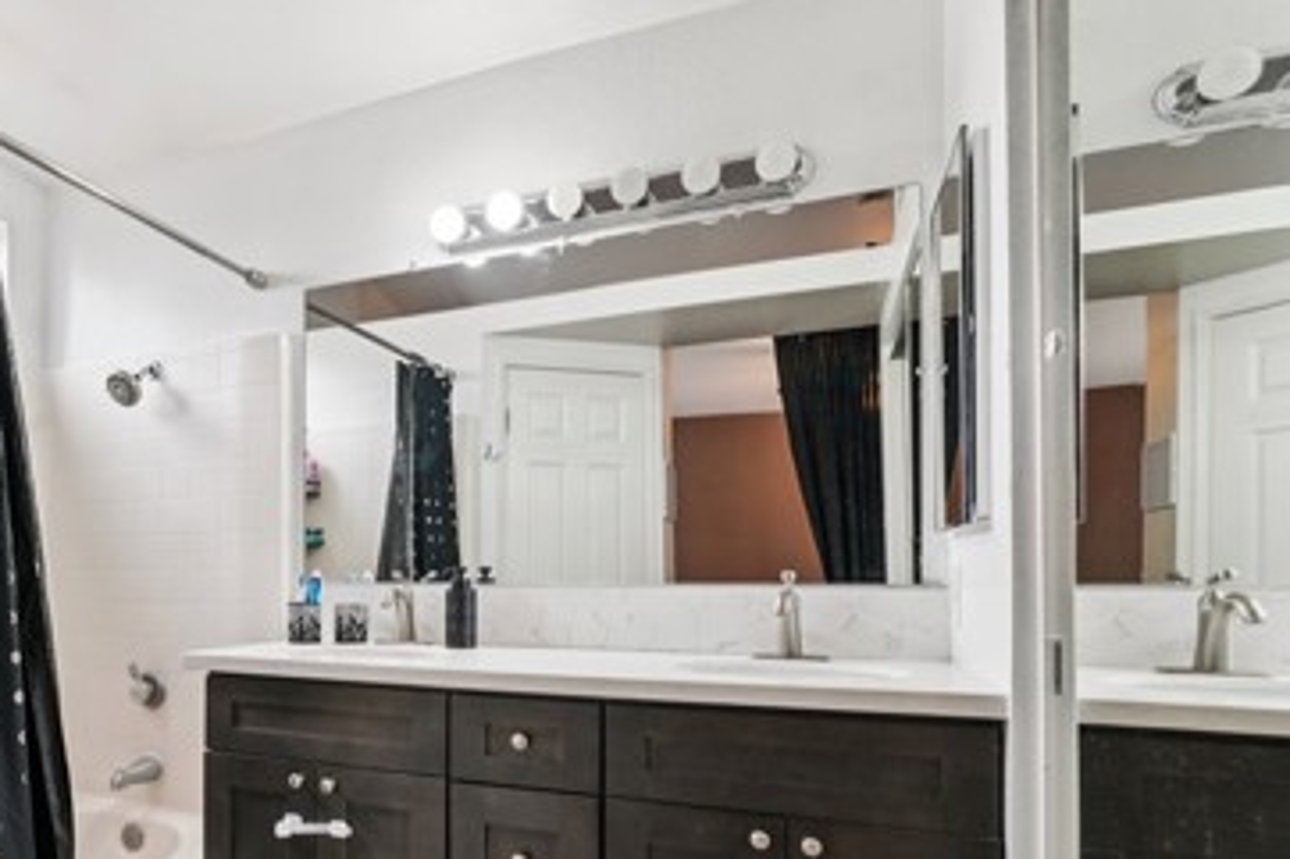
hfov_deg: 72.6
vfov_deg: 53.9
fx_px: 824
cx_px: 378
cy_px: 574
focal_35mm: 23
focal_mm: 13
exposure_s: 1/10
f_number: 8
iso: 400
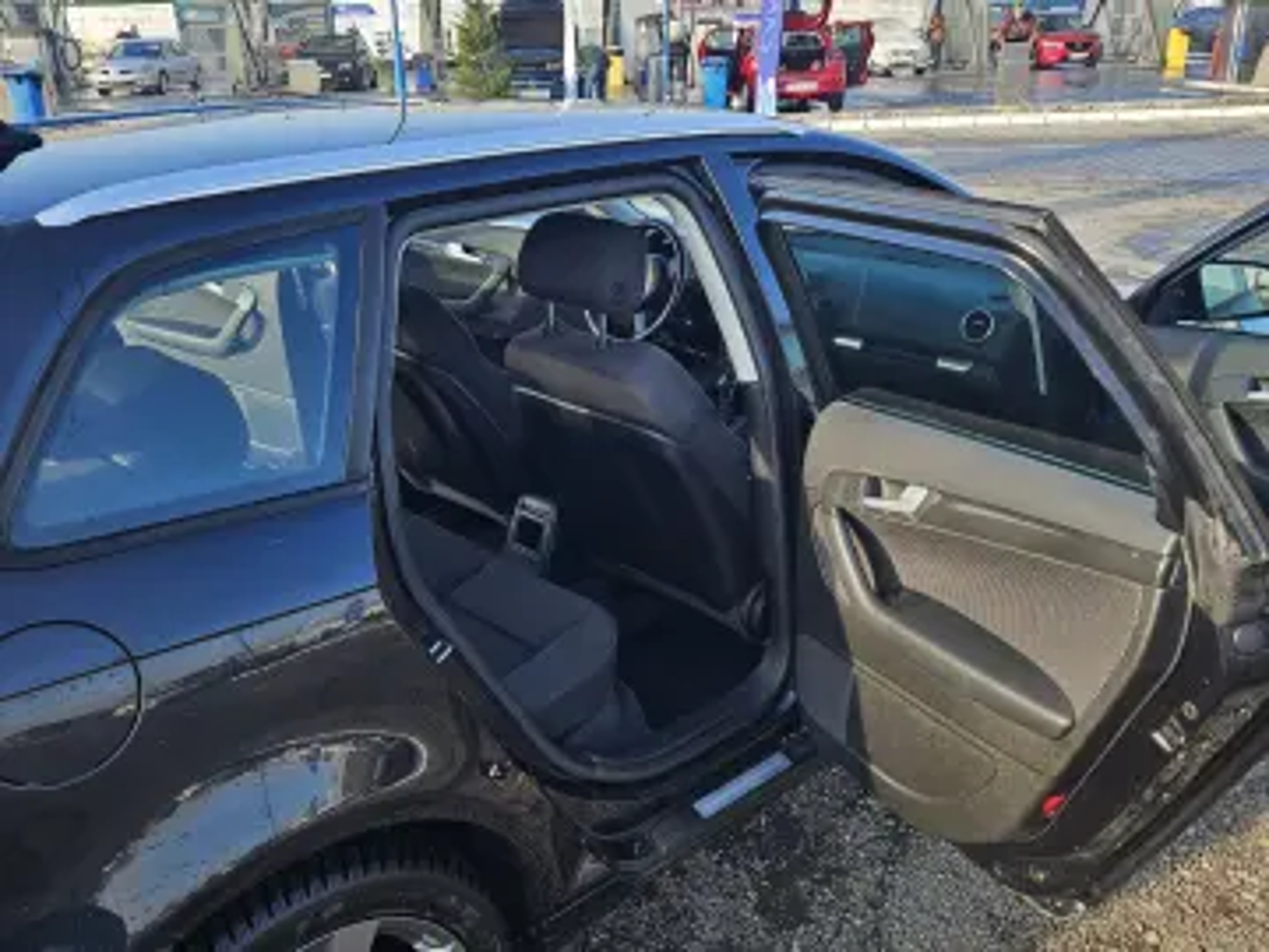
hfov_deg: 73.9
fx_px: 843
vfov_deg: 58.9
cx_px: 634
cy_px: 476
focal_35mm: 23
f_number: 1.8
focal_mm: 5.4
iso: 25
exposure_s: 1/303
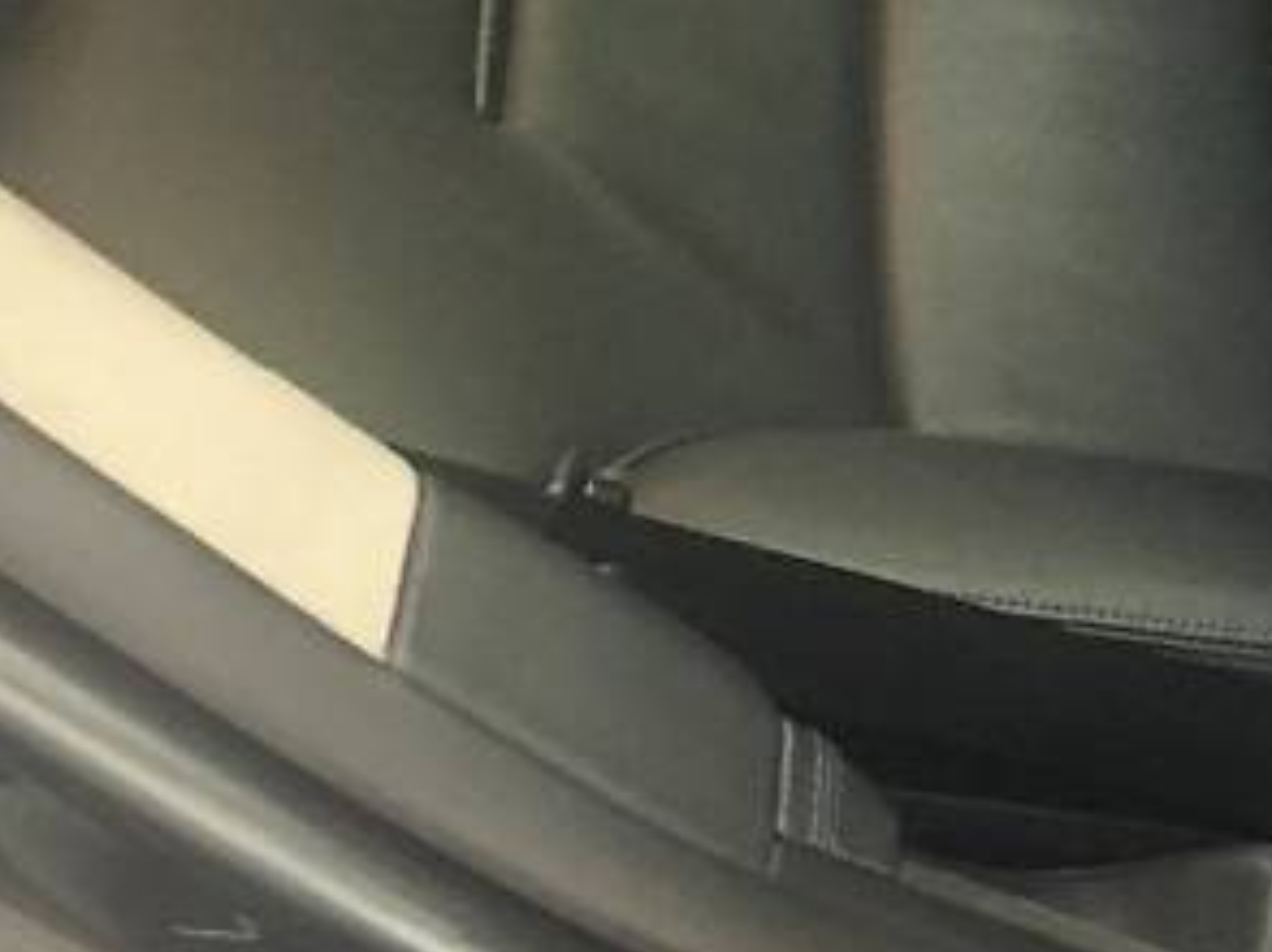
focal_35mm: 79
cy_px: -91
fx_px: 2901
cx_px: 1441
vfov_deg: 18.0
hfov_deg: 23.1
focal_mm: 4.2
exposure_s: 1/8
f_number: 2.2
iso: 125
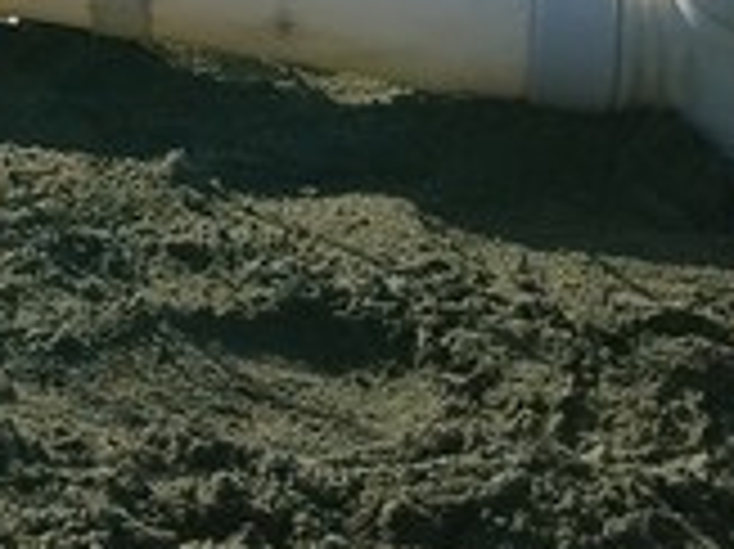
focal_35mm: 157
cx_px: -975
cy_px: -1120
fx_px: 3327
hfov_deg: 10.9
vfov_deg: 8.0
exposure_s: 1/2026
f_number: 1.89
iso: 50
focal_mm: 5.89
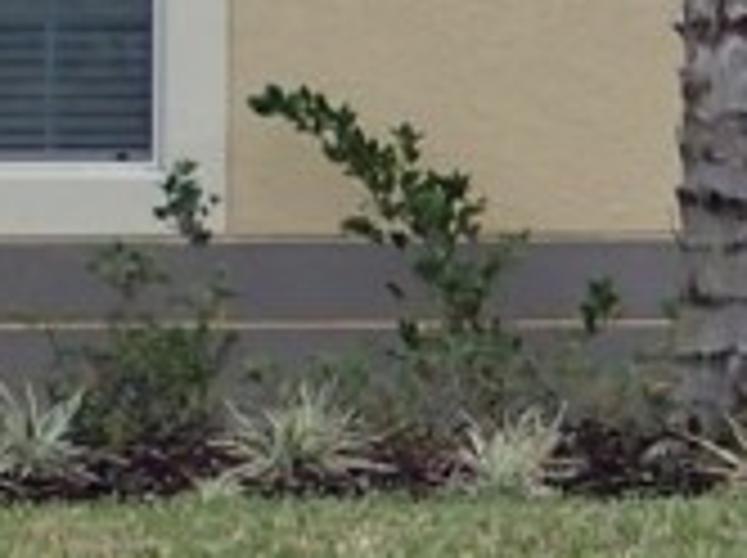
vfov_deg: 5.2
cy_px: 36
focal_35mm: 284
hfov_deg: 6.6
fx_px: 6120
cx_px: 1917
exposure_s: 1/200
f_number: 3.1
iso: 100
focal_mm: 8.41
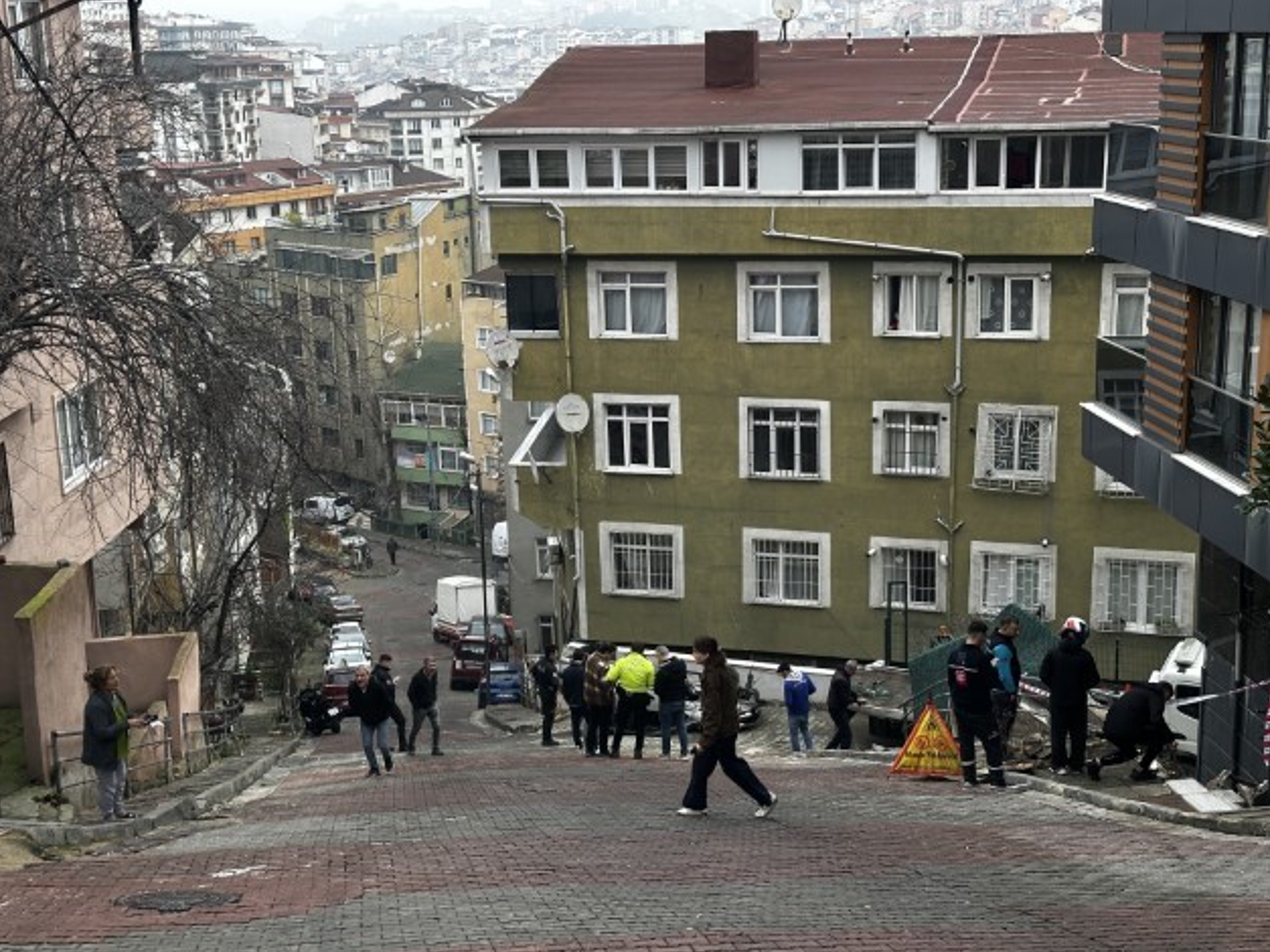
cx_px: 646
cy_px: 482
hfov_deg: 38.9
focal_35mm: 49
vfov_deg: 29.7
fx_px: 1797
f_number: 1.78
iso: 64
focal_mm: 6.86
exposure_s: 1/308
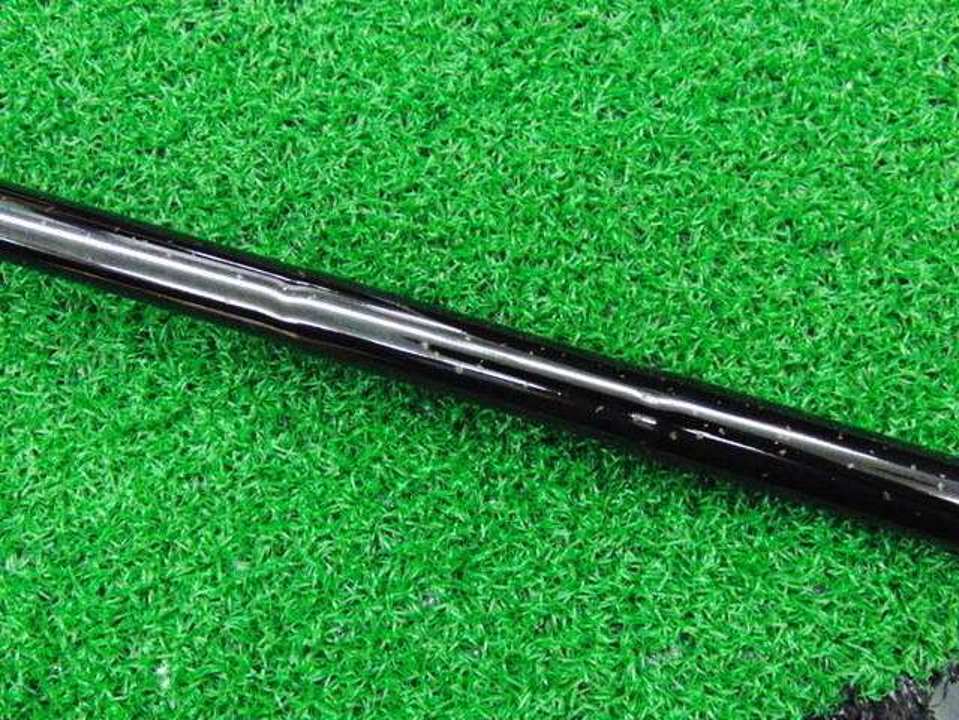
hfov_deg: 50.1
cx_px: 480
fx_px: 1025
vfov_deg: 38.7
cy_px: 360
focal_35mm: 37
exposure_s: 1/160
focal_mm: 6.42
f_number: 3.6
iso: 3200
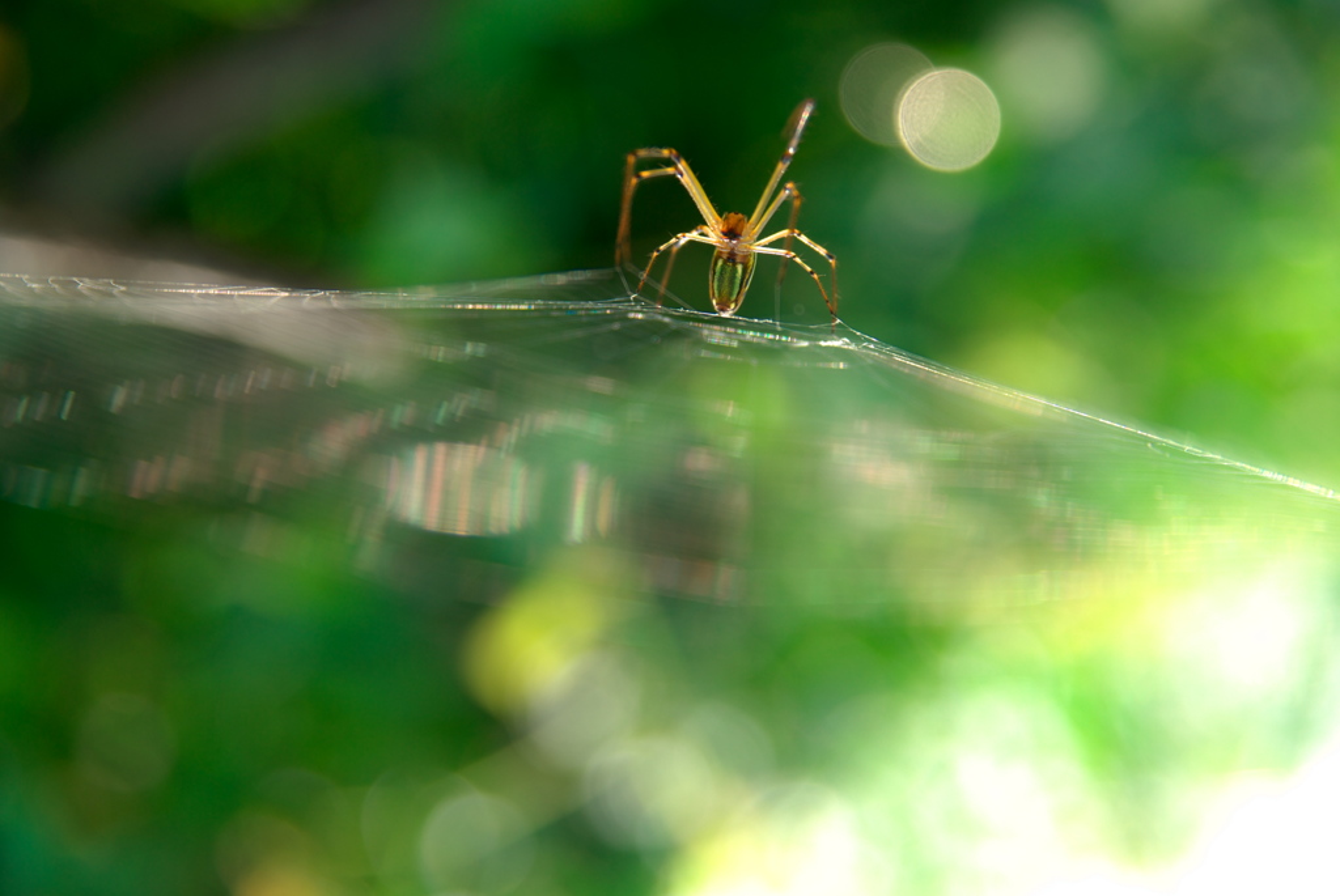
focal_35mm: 105
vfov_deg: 13.1
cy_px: 448
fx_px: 3912
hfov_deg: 19.4
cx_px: 670
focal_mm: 70
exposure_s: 1/200
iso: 100
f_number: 4.5
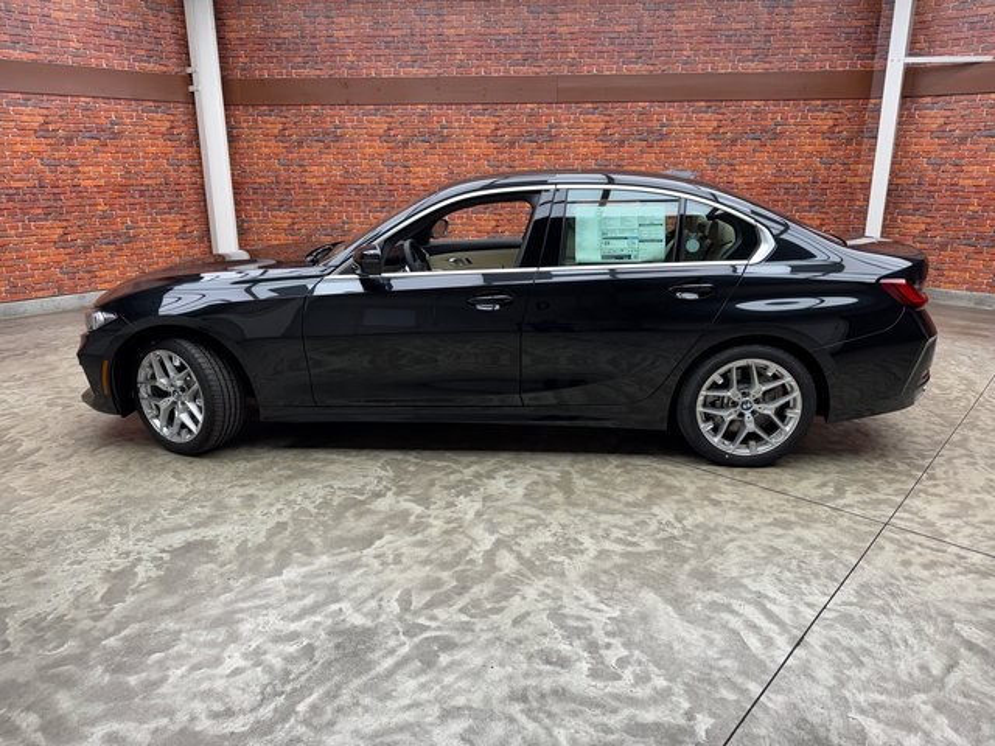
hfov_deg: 71.6
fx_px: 690
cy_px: 373
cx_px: 498
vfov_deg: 56.8
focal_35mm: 24
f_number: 1.78
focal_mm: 6.76
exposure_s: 1/120
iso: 64
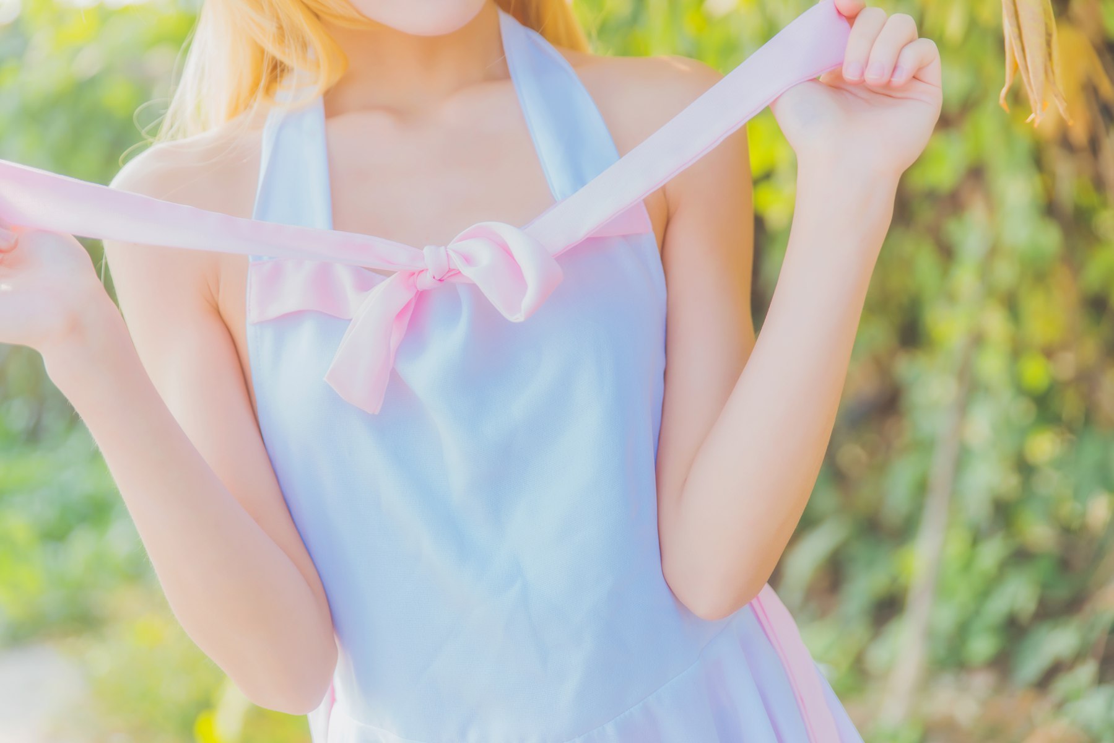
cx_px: 557
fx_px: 2166
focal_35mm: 70
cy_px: 372
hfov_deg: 28.8
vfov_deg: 19.5
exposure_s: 1/200
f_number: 2.8
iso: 80
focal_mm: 70
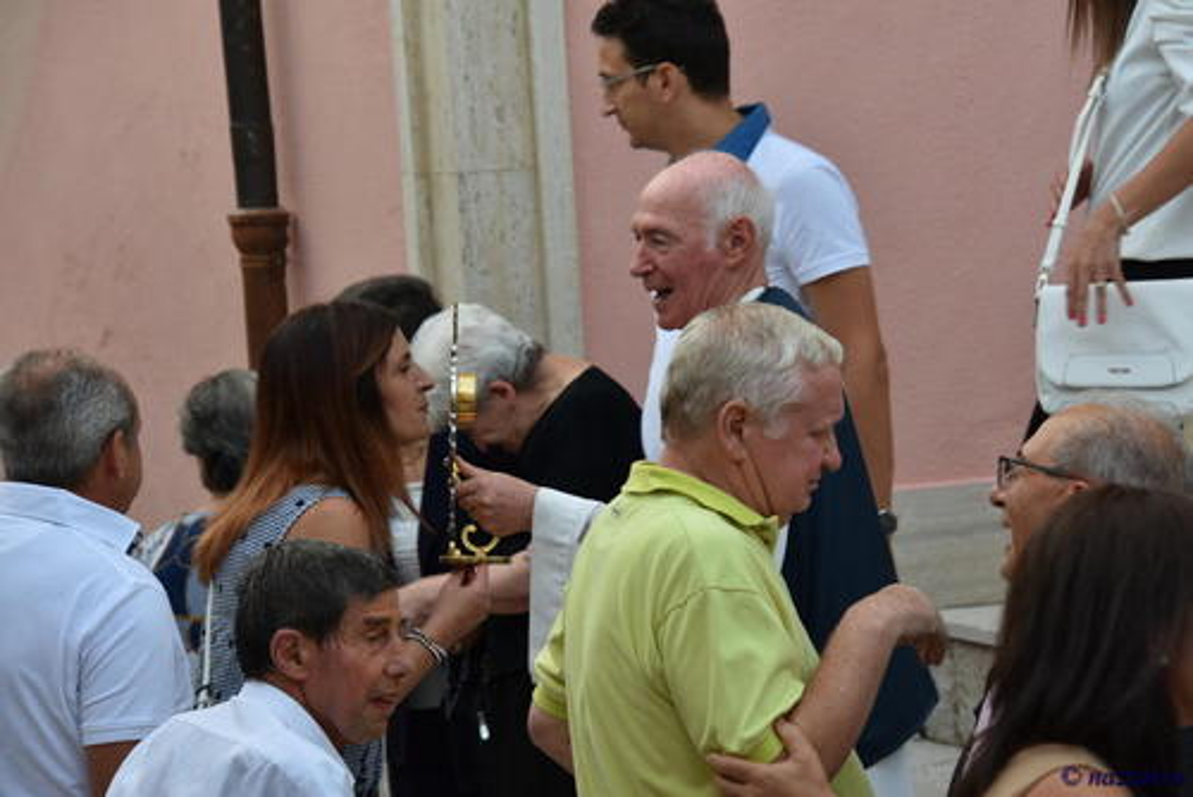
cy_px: 398
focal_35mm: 150
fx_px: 4974
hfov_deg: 13.7
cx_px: 596
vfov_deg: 9.2
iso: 560
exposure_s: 1/125
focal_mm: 100
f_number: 5
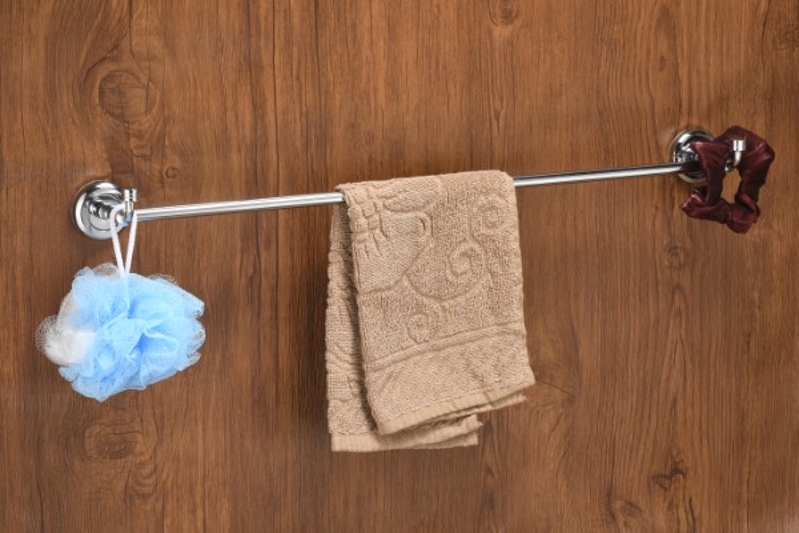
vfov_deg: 10.8
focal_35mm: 127
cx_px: 400
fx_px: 2818
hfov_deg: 16.1
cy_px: 266
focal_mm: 85
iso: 100
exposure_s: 1/25
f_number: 16
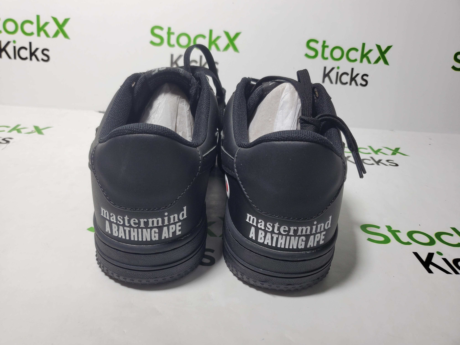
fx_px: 346
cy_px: 172
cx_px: 230
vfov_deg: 53.1
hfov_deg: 67.3
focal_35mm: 26
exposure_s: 1/347
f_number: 1.5
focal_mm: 4.3
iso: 50
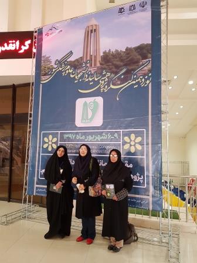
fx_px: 197
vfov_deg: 67.3
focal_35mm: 26
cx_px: 98
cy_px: 132
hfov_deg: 53.1
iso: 200
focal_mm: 4.3
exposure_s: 1/33
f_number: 1.7
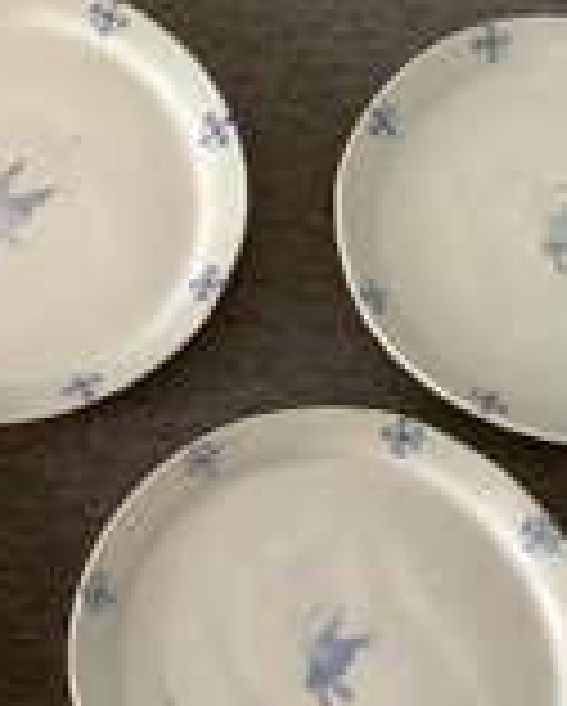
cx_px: 97
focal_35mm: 66
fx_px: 1382
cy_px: 497
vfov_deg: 28.4
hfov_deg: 22.8
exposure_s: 1/50
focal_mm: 3.3
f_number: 2.4
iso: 250
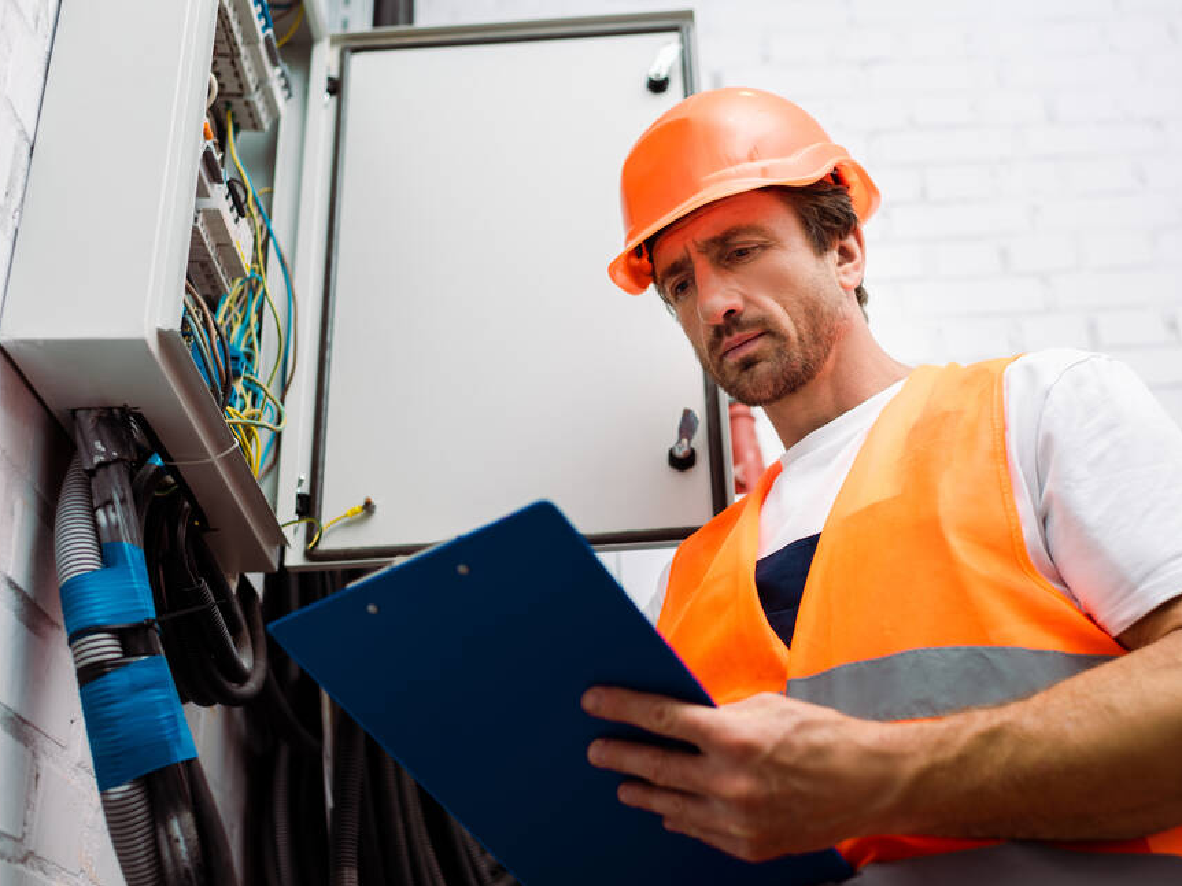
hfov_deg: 46.7
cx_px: 682
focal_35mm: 40
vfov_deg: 35.9
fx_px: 1365
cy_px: 457
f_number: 2.5
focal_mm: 35
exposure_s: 1/200
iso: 100
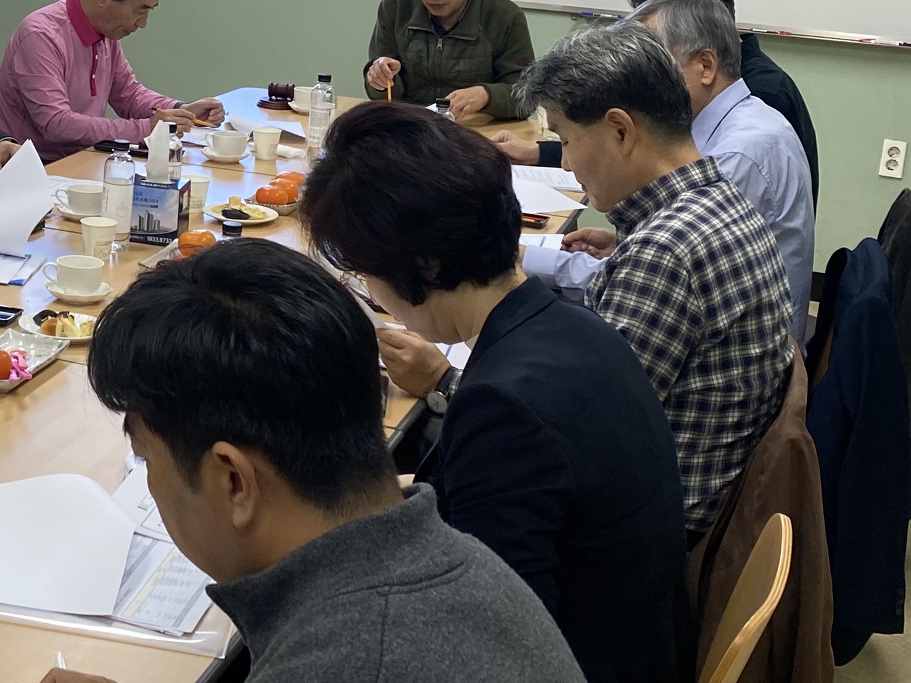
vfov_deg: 20.4
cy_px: 93
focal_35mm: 71
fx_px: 1868
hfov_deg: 26.3
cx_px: 54
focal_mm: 4.25
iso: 80
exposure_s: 1/120
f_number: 1.8
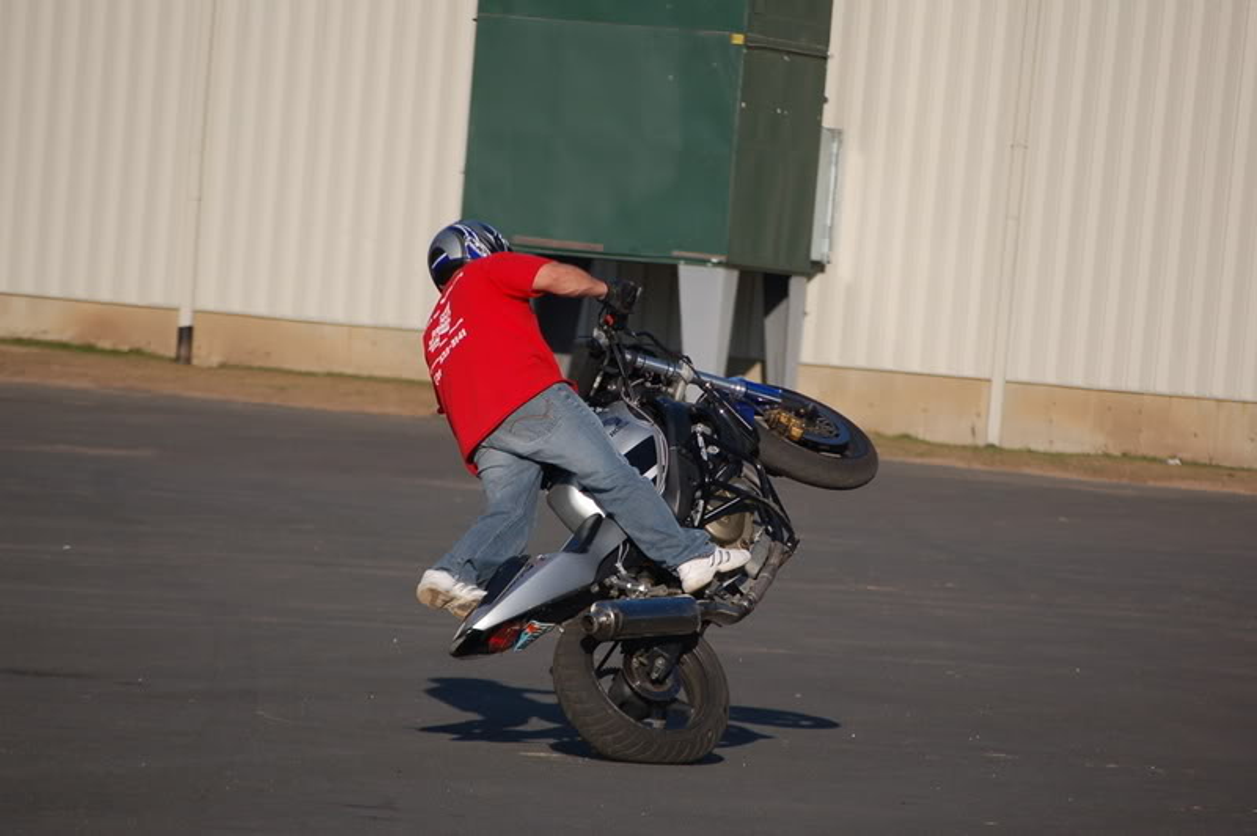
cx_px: 628
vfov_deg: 5.1
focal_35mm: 270
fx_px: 9420
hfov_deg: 7.6
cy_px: 418
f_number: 5.6
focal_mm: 180
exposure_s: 1/500
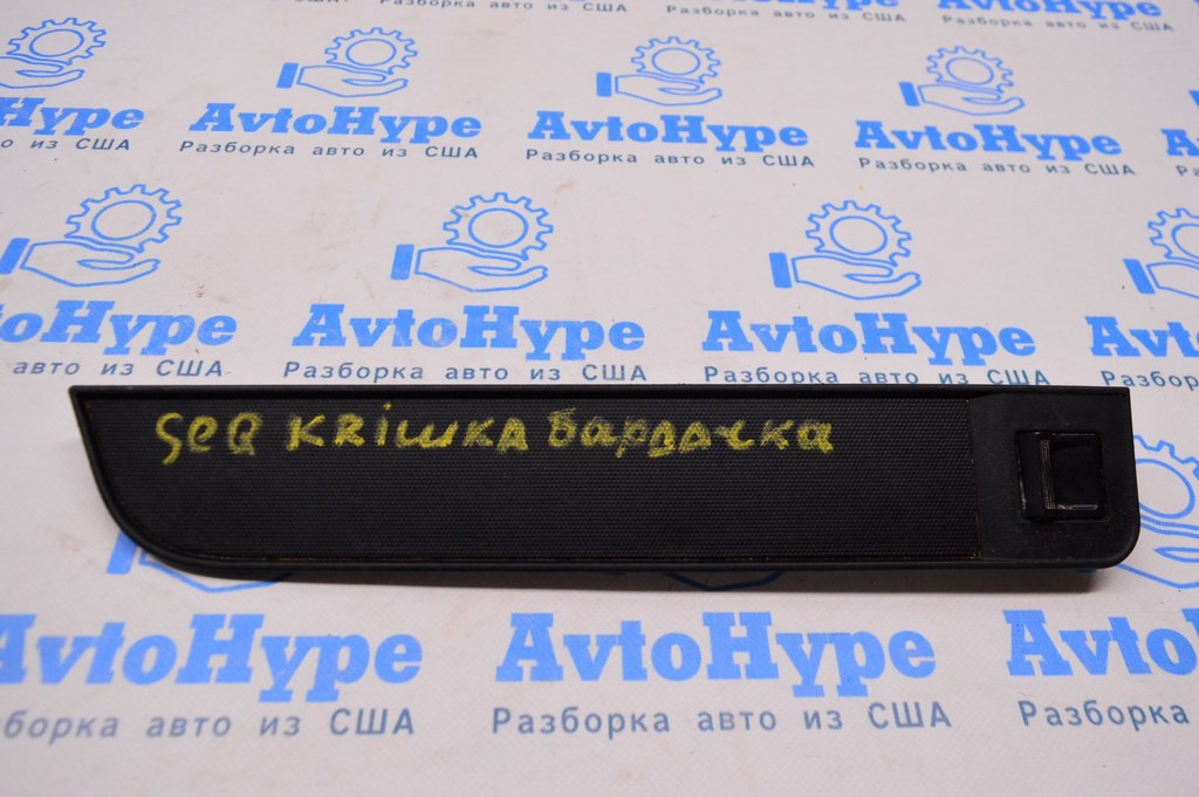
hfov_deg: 67.4
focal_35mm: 27
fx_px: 899
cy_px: 398
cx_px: 600
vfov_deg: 47.9
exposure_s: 1/320
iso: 3200
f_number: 6.3
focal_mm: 18
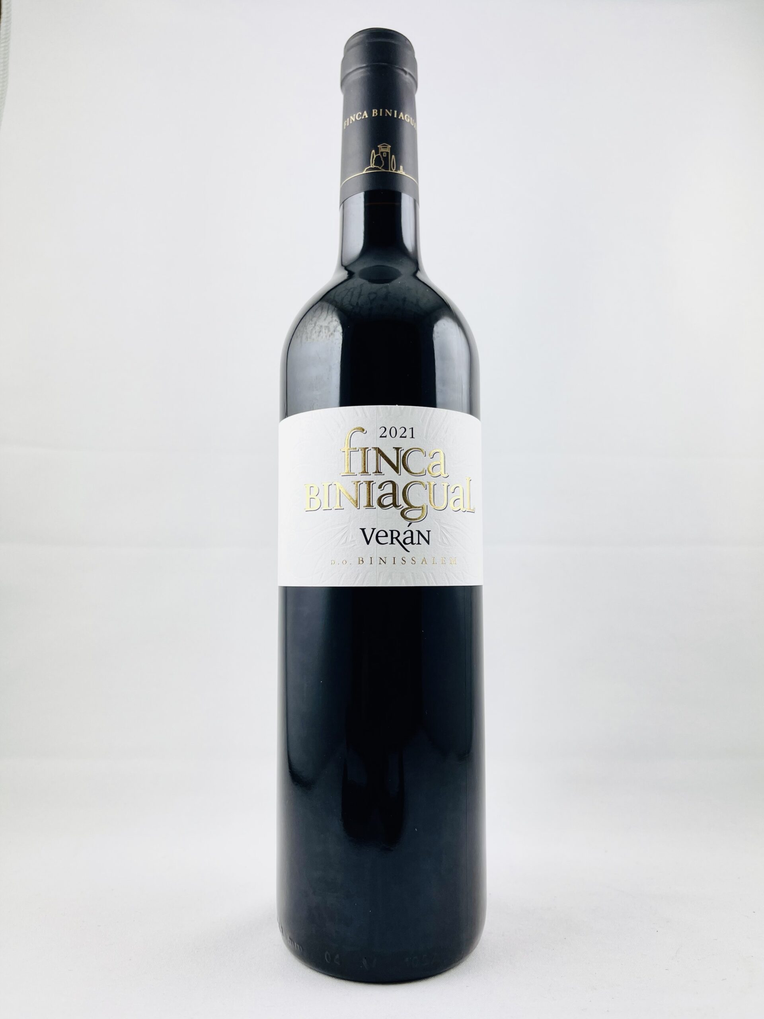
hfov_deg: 54.9
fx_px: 736
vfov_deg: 69.4
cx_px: 382
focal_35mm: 25
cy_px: 510
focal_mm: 5.1
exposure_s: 1/226
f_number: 1.6
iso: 32
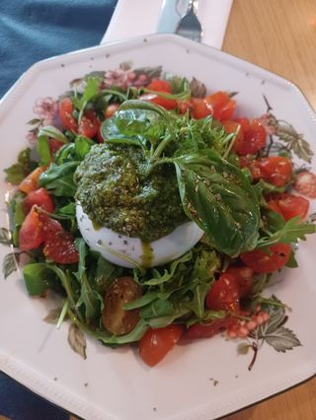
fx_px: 304
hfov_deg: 54.9
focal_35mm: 25
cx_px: 158
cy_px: 210
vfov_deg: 69.4
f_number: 1.8
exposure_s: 1/25
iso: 800
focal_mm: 4.6
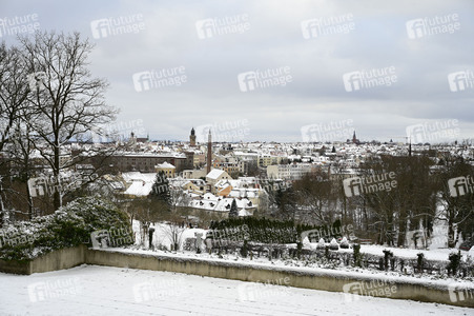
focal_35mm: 40
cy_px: 158
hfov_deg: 48.5
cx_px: 237
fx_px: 526
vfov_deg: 33.4
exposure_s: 1/200
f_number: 3.5
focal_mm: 40
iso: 100
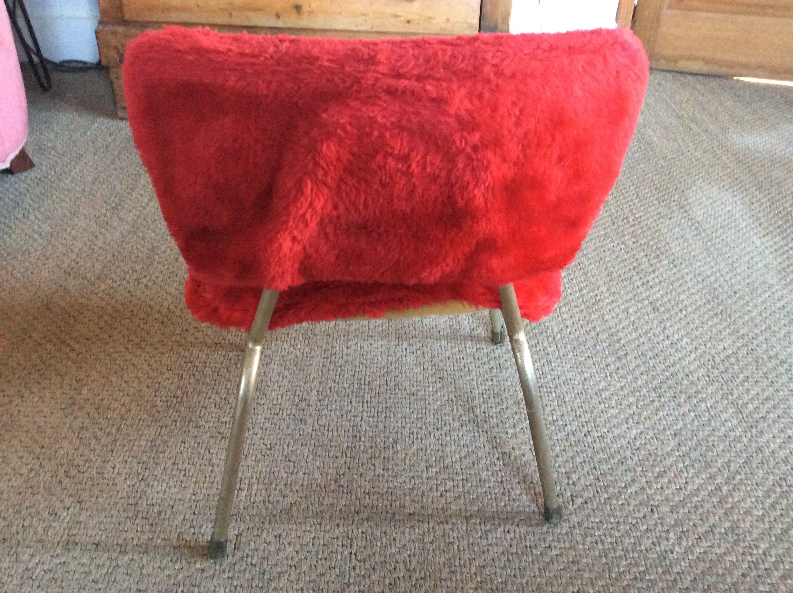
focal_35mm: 32
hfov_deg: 56.9
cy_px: 296
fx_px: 732
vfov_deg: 44.1
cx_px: 396
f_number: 2.4
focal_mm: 3.3
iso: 400
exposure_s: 1/17
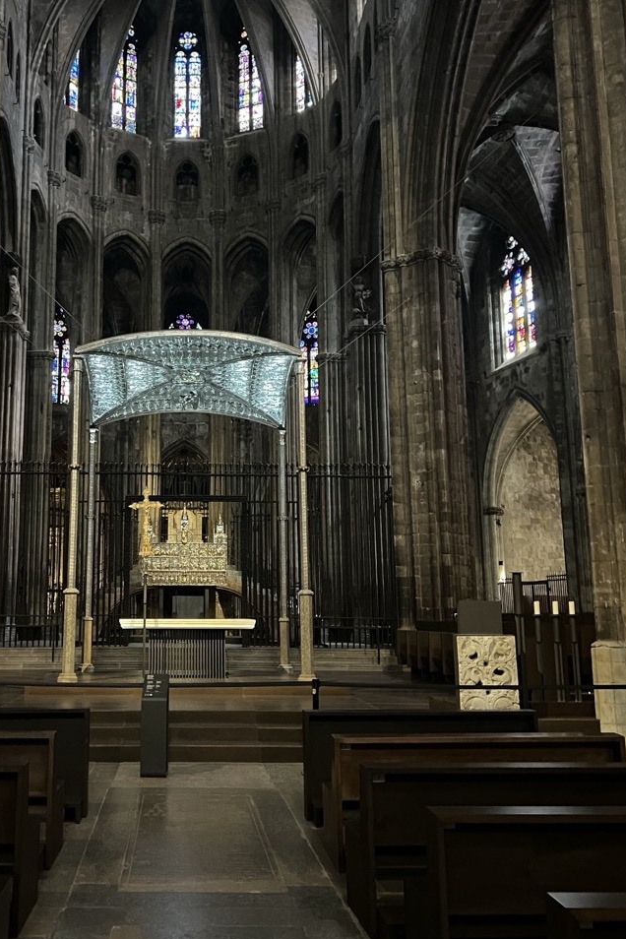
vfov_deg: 55.8
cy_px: 465
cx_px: 202
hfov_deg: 38.4
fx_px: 887
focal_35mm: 34
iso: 1000
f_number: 1.5
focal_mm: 5.7
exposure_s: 1/25
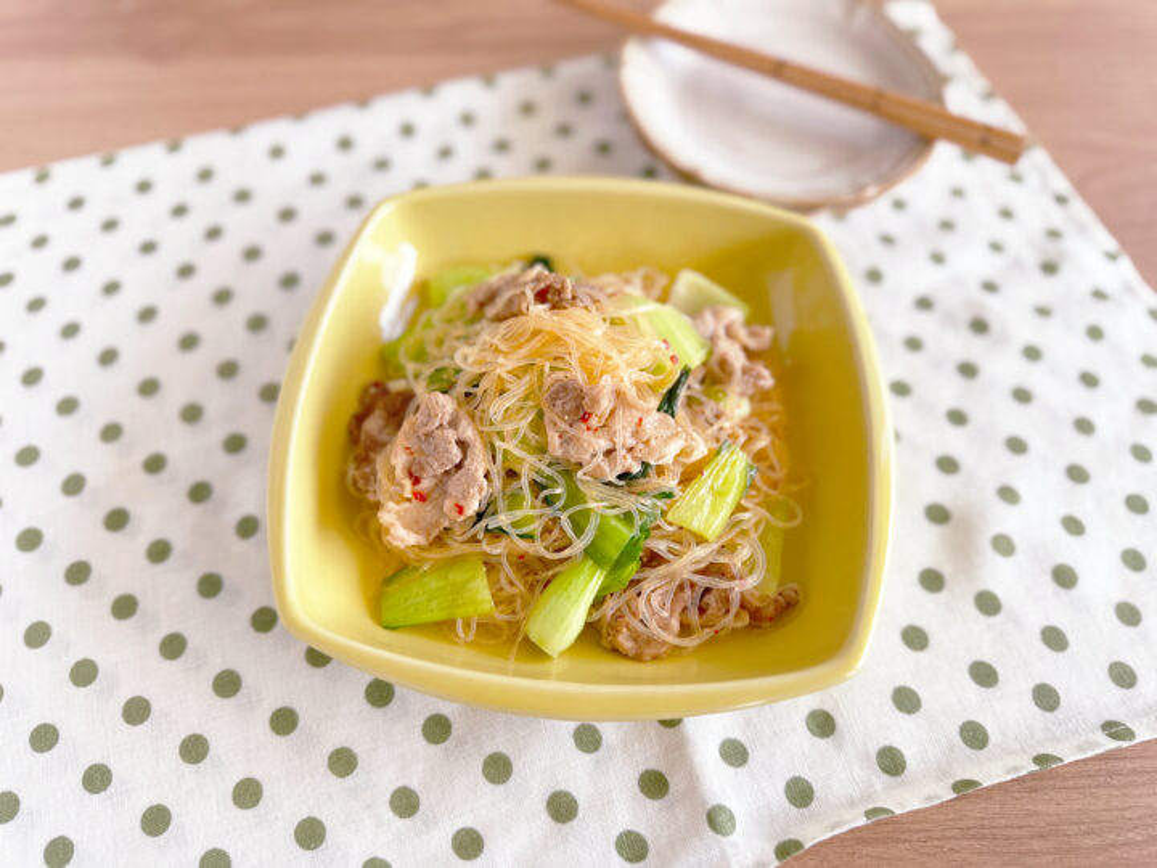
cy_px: 434
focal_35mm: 24
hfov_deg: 71.6
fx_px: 802
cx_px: 578
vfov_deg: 56.8
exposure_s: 1/121
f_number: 1.78
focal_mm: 6.86
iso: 80
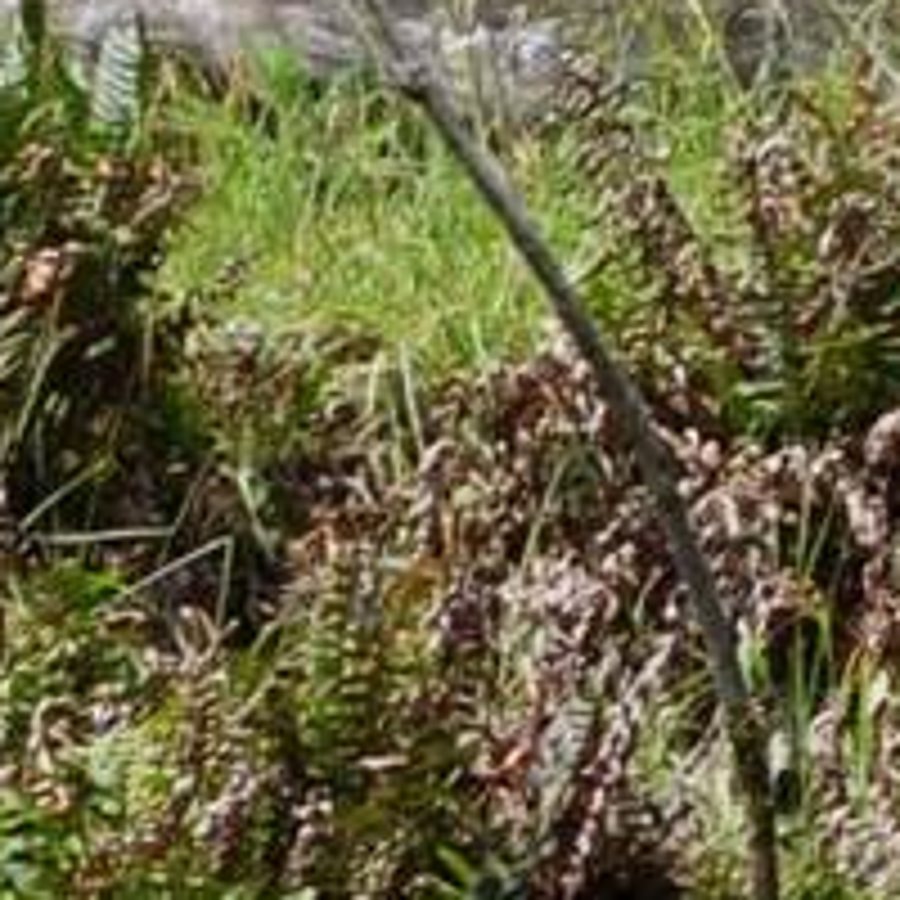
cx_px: -1346
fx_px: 25826
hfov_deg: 2.0
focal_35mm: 878
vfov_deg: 2.0
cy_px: -223
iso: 200
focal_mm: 86
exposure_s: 1/320
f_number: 6.3
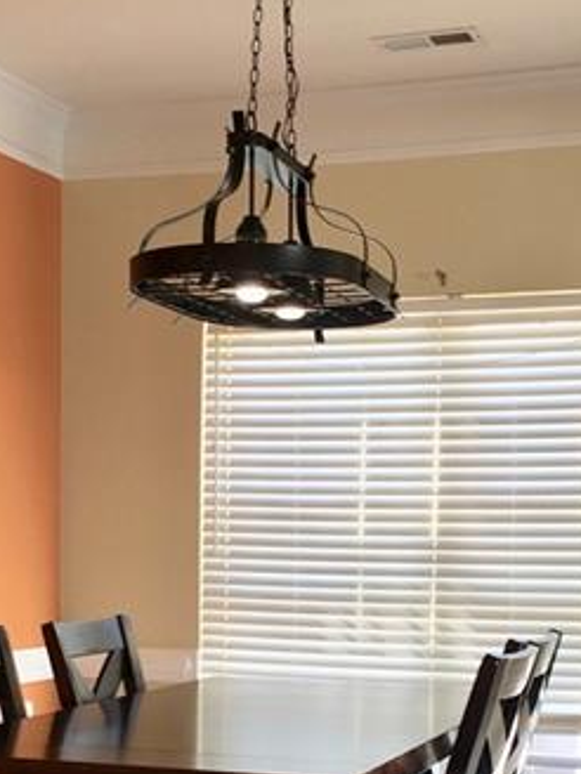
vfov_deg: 27.8
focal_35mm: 68
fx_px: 1522
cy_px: 658
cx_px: 253
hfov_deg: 21.6
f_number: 2.2
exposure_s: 1/40
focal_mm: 4.15
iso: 25
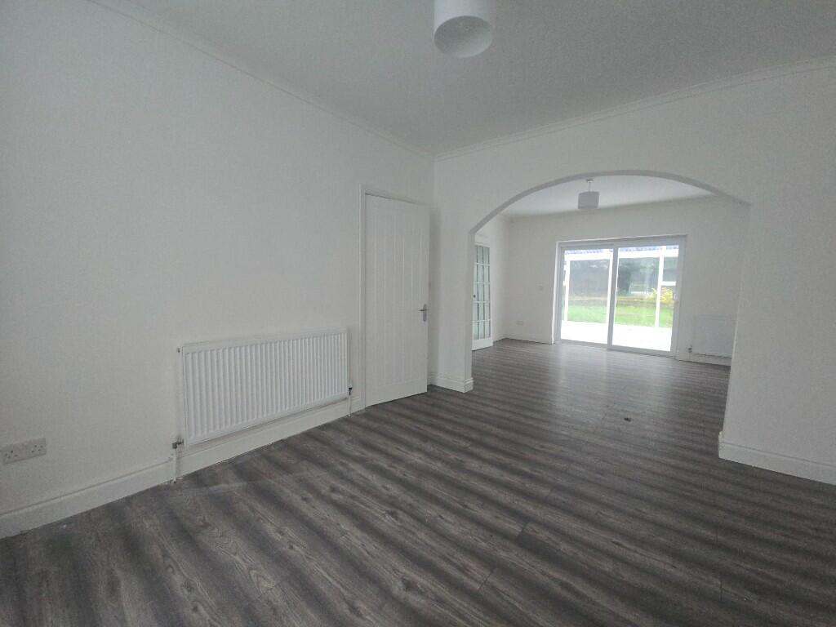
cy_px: 314
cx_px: 418
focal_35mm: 13
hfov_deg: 106.2
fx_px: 314
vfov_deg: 89.9
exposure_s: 1/60
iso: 400
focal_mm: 2.2
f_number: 2.2
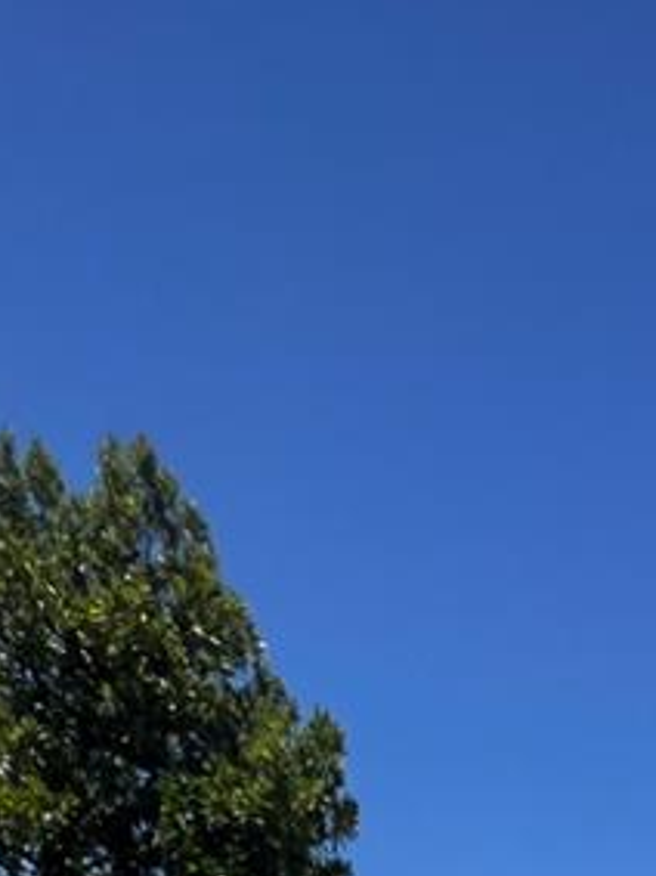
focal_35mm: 69
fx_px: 1745
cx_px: 1530
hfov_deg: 14.6
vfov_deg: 15.2
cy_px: 2108
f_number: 1.8
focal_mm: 1.57
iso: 32
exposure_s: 1/1488
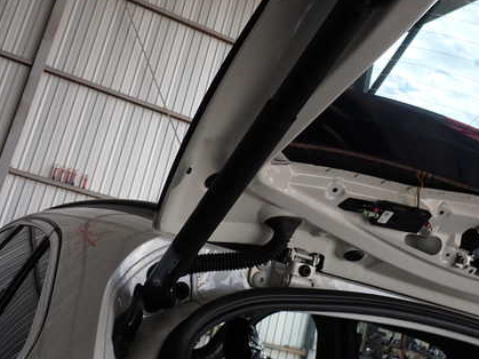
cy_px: 133
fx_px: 595
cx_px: 266
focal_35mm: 43
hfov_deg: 43.8
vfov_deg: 33.4
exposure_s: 1/125
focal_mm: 5.4
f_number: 3.2
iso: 100
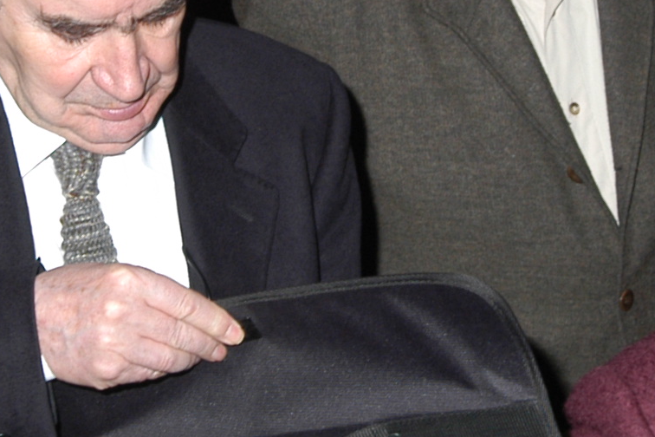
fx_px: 3038
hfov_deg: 12.3
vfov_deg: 8.2
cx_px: 335
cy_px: 24
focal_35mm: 167
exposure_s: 1/100
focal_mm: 28
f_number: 5.6
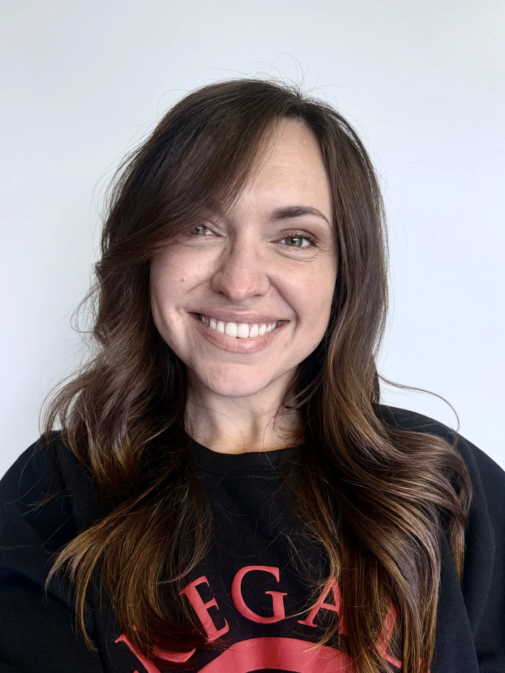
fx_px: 467
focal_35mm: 24
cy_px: 336
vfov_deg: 71.6
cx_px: 252
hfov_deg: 56.8
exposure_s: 1/60
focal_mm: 6.76
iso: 200
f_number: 1.78
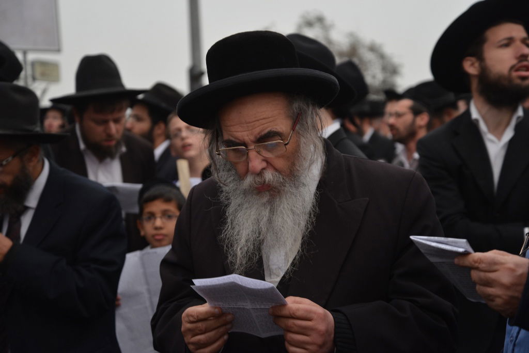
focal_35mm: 75
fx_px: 1103
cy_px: 176
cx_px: 264
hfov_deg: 27.0
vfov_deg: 18.2
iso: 1000
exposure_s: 1/80
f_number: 5
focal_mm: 75
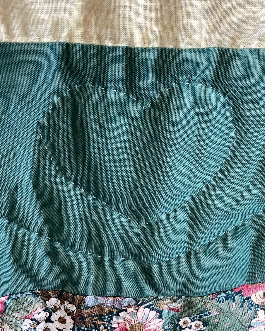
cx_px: 162
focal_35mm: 51
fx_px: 500
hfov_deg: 29.6
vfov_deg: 36.6
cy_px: 150
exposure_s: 1/50
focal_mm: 3.3
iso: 64
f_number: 2.4
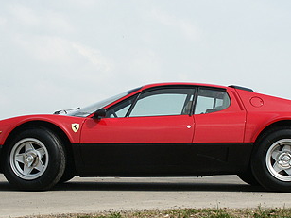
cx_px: 140
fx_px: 916
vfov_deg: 13.6
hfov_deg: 18.0
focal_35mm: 109
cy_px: 116
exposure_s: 1/350
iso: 100
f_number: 8
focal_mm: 15.76
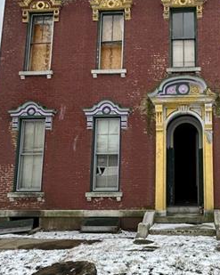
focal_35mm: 34
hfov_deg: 40.7
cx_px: 190
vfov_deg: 52.9
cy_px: 135
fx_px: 277
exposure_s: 1/739
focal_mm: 2.22
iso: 40
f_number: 2.2
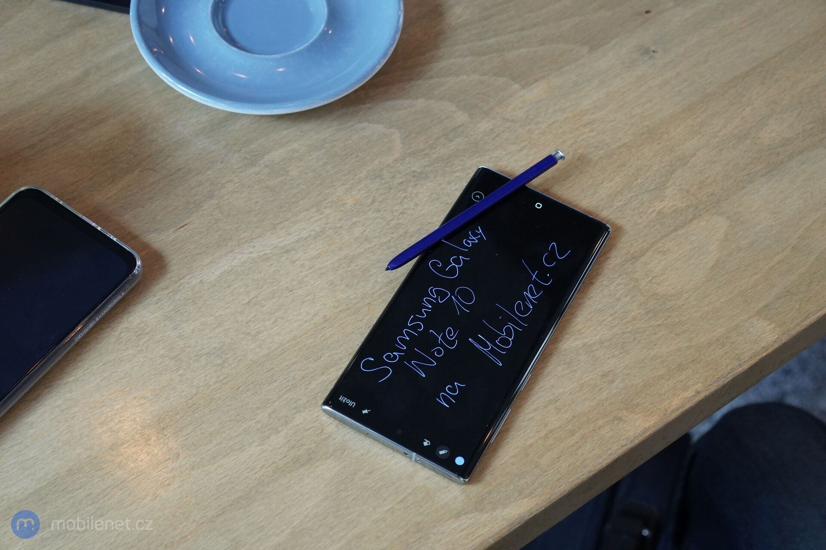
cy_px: 275
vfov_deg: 24.6
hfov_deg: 36.2
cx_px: 413
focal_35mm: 55
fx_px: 1262
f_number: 7.1
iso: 5000
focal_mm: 55
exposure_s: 1/100
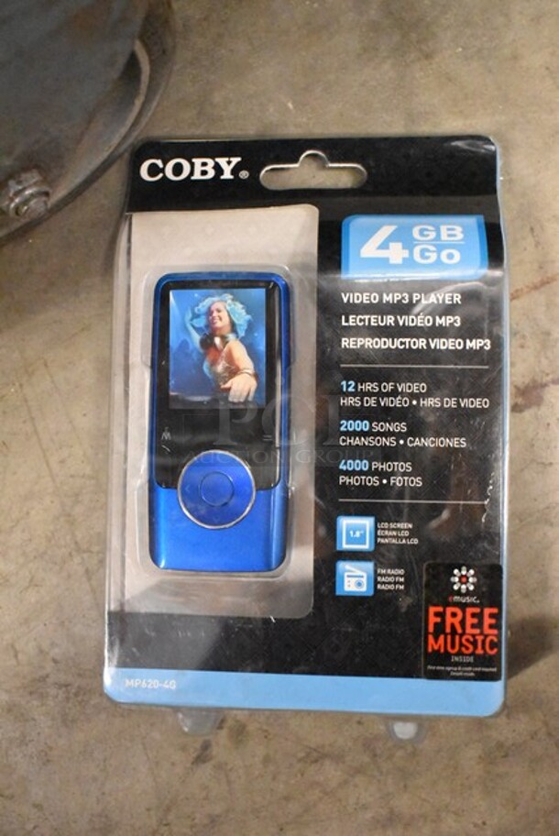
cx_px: 280
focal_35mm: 40
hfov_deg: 33.1
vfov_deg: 47.9
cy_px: 418
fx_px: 941
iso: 14400
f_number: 5.6
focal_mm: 27
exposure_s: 1/125
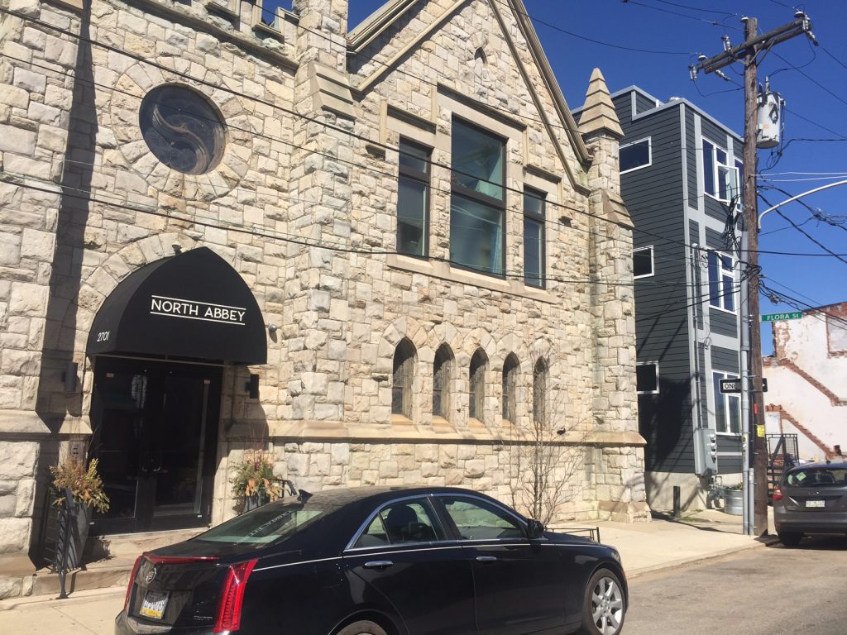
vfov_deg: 48.2
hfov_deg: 61.7
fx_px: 710
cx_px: 424
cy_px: 318
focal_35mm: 29
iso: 32
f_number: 2.2
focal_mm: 4.15
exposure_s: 1/2326
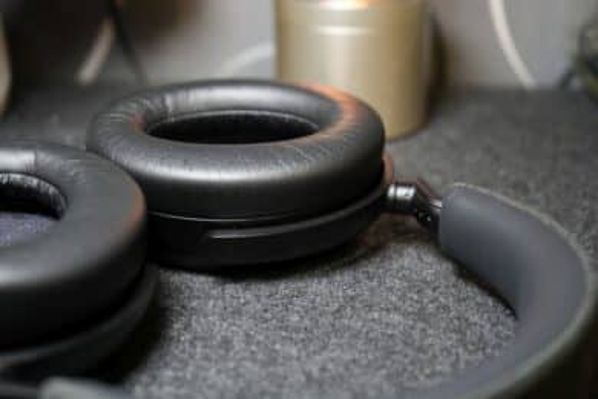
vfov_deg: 25.5
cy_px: 200
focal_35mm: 53
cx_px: 299
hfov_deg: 37.5
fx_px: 880
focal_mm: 53
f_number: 5
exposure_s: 1/13
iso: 400
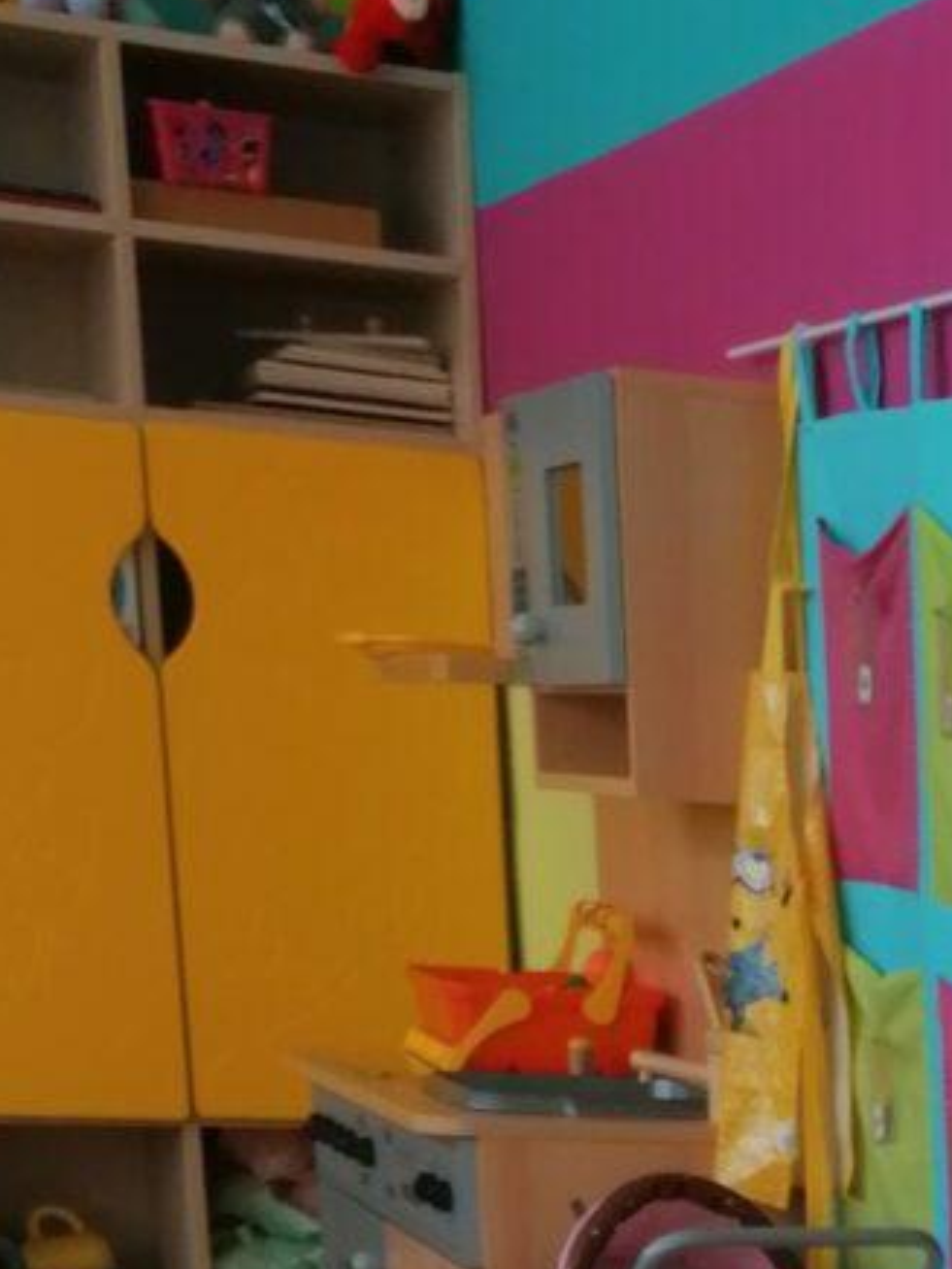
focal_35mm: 99
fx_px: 3630
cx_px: 1686
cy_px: 2096
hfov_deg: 13.5
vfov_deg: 17.2
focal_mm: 4.75
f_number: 1.8
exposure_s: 1/104
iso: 50
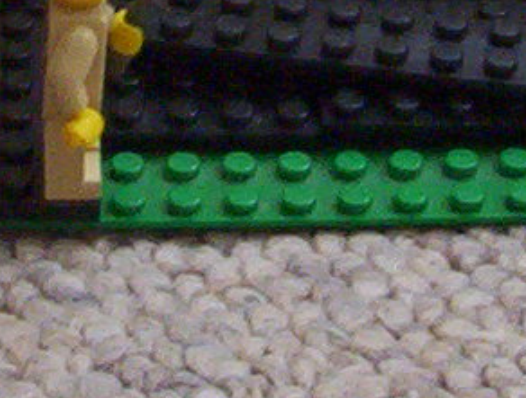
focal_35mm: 240
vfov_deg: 6.2
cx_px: 231
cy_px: -189
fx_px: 3659
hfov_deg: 8.2
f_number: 2.73
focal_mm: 5.77
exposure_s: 1/8
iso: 200
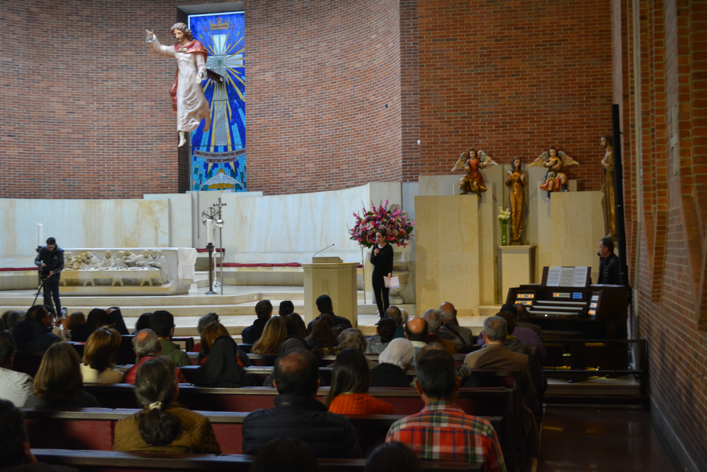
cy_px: 236
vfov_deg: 28.1
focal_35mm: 48
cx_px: 354
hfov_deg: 41.1
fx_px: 943
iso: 800
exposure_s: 1/40
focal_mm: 32
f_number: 4.8
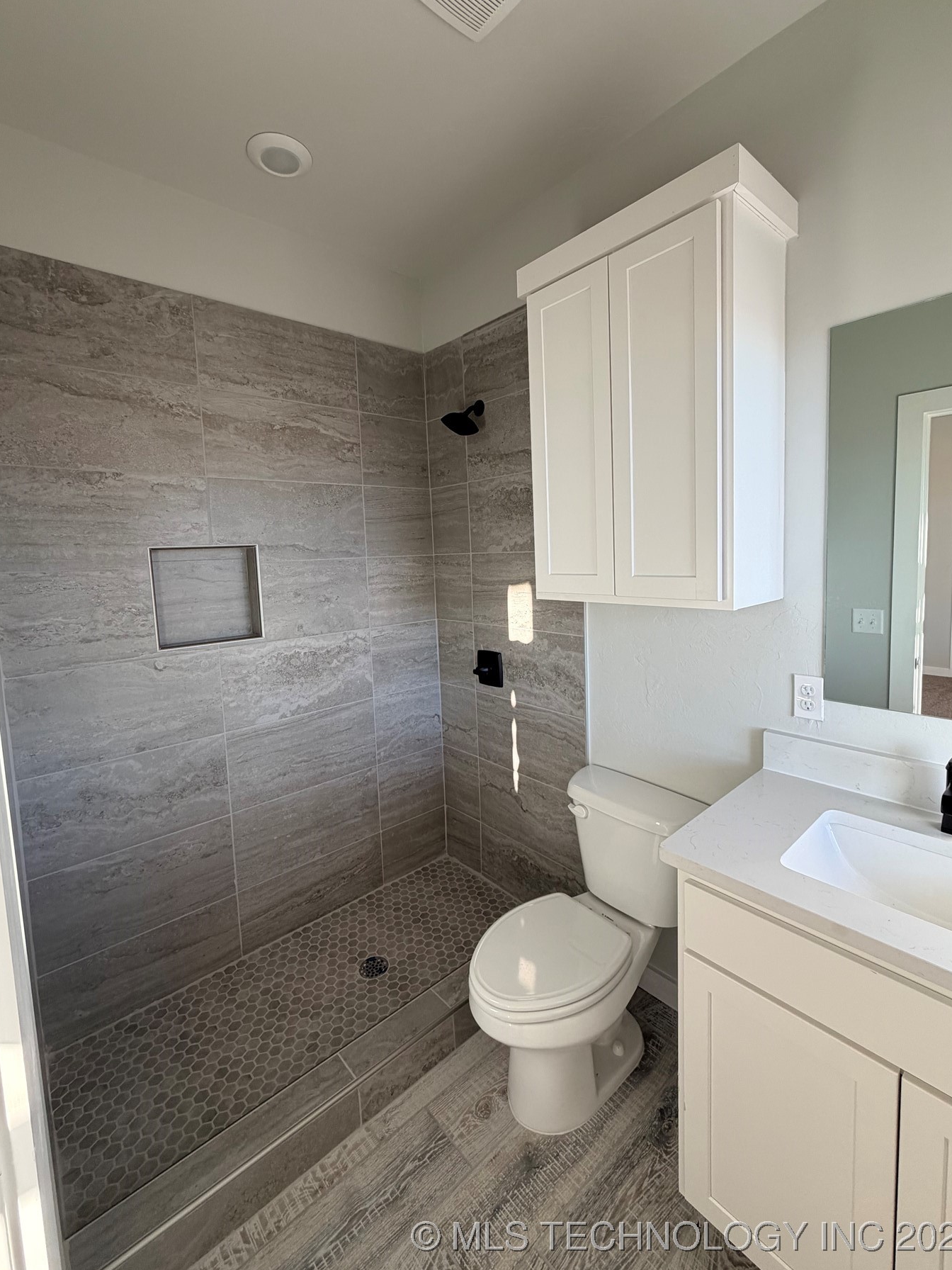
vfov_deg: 98.1
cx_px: 479
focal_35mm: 15
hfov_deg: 81.7
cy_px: 596
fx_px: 550
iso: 125
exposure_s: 1/120
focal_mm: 2.22
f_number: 2.2
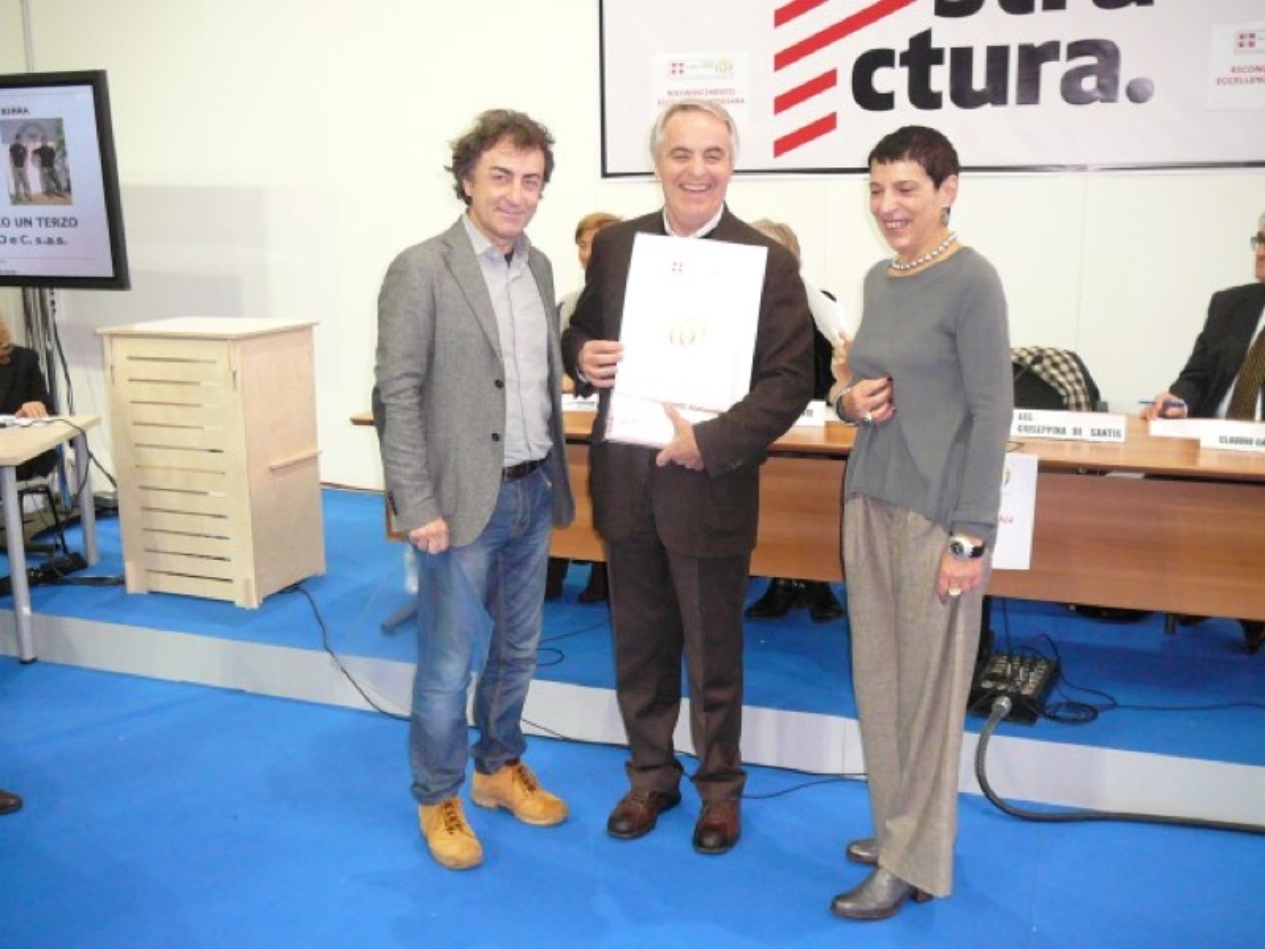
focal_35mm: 35
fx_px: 1279
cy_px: 474
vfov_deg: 40.7
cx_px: 632
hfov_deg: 52.6
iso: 320
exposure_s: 1/30
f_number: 2.8
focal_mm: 5.2
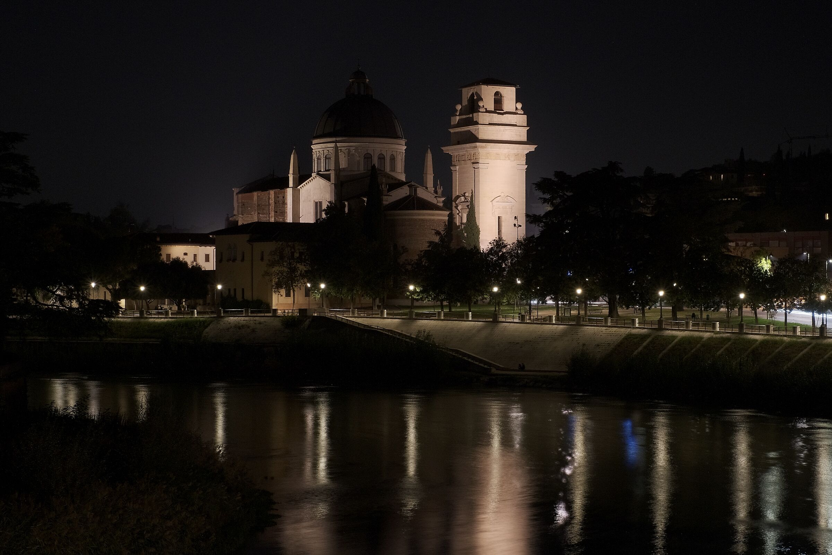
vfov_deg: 25.5
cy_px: 278
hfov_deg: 37.5
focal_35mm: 53
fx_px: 1225
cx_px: 416
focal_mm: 35
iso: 640
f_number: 10
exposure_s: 3.2
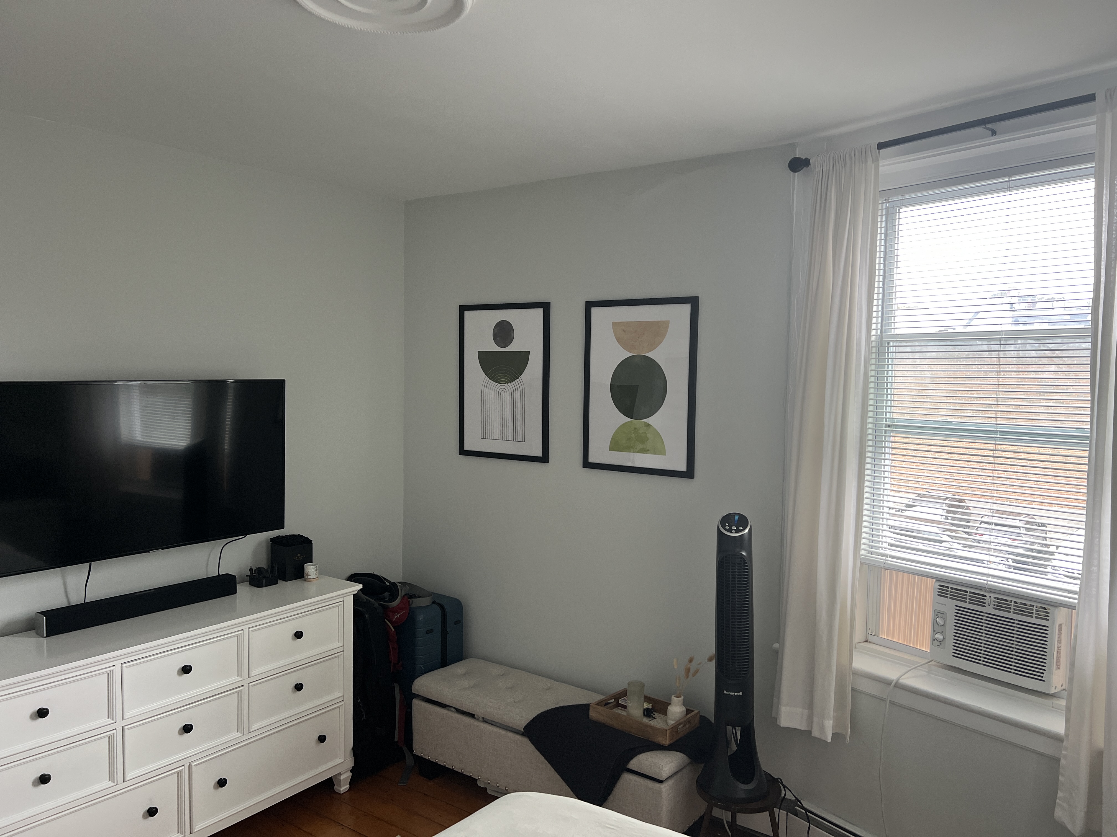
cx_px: 558
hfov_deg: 67.3
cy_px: 418
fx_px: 839
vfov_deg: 53.1
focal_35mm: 26
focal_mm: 5.7
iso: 125
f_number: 1.5
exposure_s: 1/120
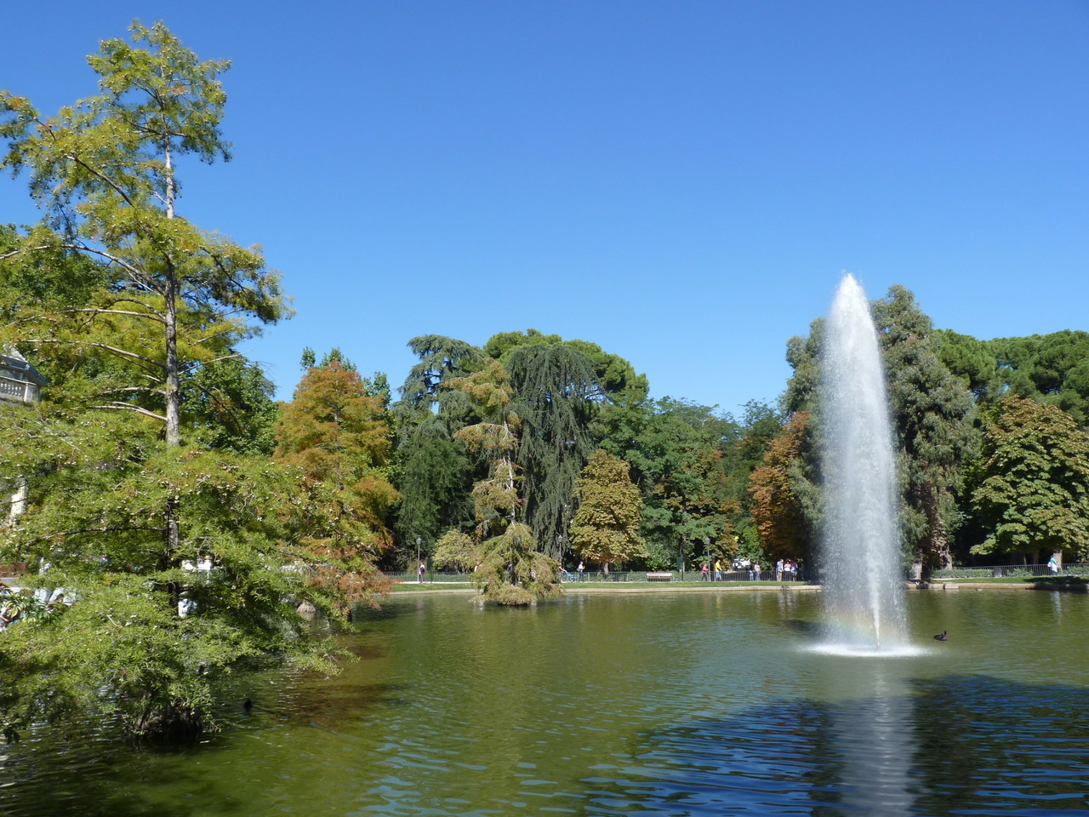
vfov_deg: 51.4
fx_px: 849
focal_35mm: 27
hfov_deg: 65.3
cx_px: 544
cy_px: 408
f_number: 5
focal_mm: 4.8
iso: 80
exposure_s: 1/250
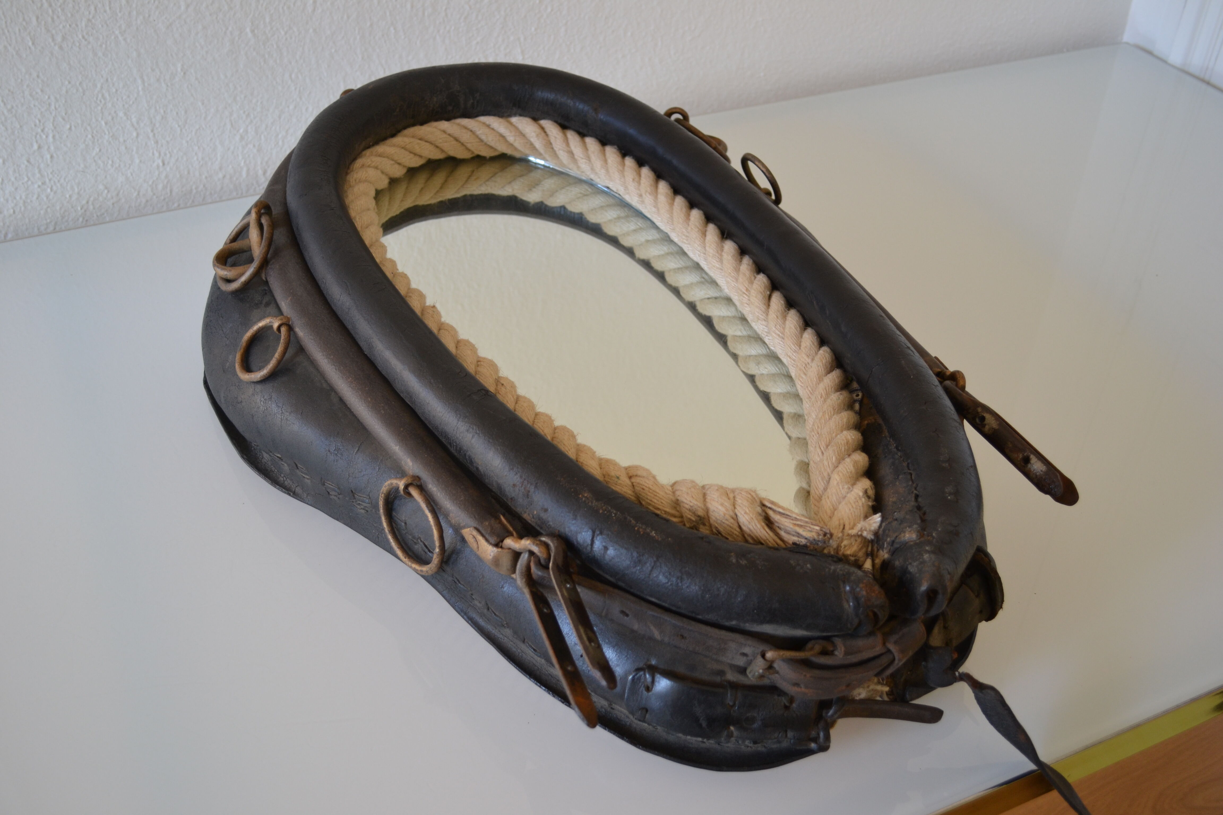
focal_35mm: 36
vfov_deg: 36.9
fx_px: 1223
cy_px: 408
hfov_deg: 53.1
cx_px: 612
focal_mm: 24
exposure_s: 1/40
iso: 400
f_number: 4
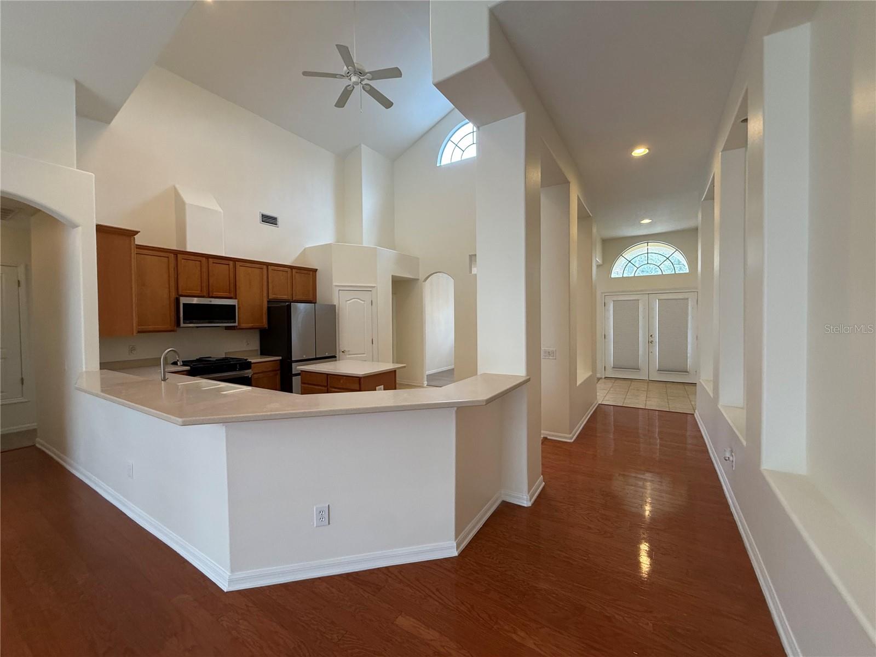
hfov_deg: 102.1
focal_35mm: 14
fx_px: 354
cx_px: 438
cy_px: 328
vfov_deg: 85.7
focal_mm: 2.22
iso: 250
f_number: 2.2
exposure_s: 1/120
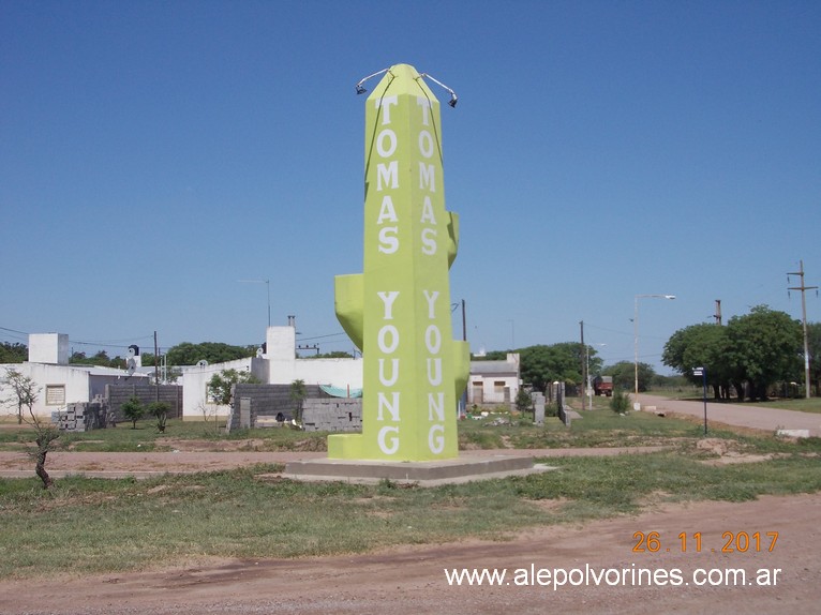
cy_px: 308
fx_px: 1209
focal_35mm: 51
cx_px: 410
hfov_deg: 37.5
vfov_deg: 28.5
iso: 80
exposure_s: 1/400
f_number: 7.2
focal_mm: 7.2
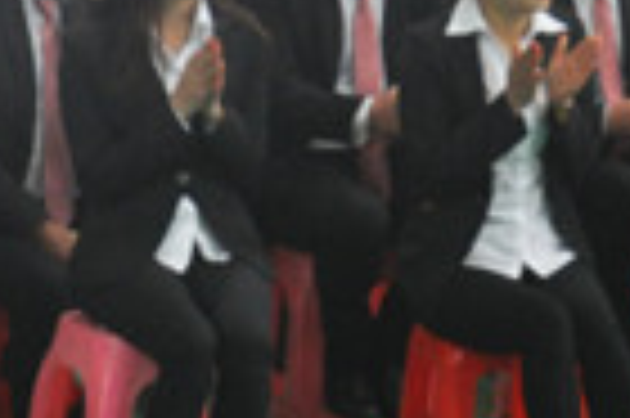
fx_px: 2919
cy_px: -256
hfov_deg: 12.1
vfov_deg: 8.0
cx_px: 675
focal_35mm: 167
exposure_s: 1/50
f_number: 4
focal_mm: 26
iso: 800
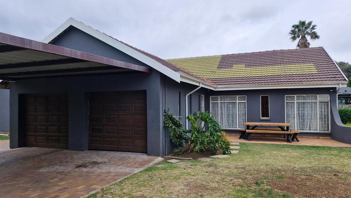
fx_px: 242
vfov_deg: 44.4
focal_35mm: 26
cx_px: 174
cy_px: 104
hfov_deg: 71.9
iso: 50
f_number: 1.8
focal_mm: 5.54
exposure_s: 1/363
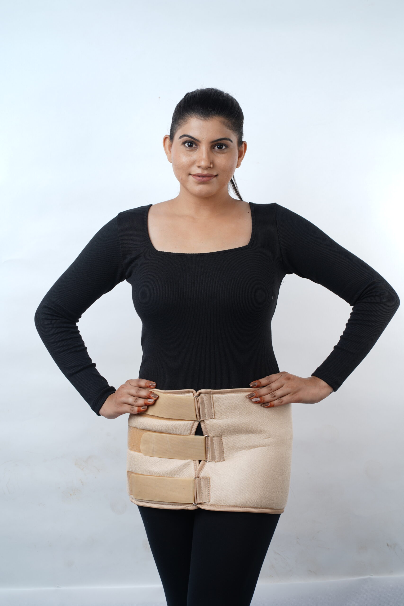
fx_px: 1431
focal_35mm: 85
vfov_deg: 23.9
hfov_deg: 16.1
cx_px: 202
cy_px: 303
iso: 50
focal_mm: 85
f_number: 13
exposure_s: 1/160
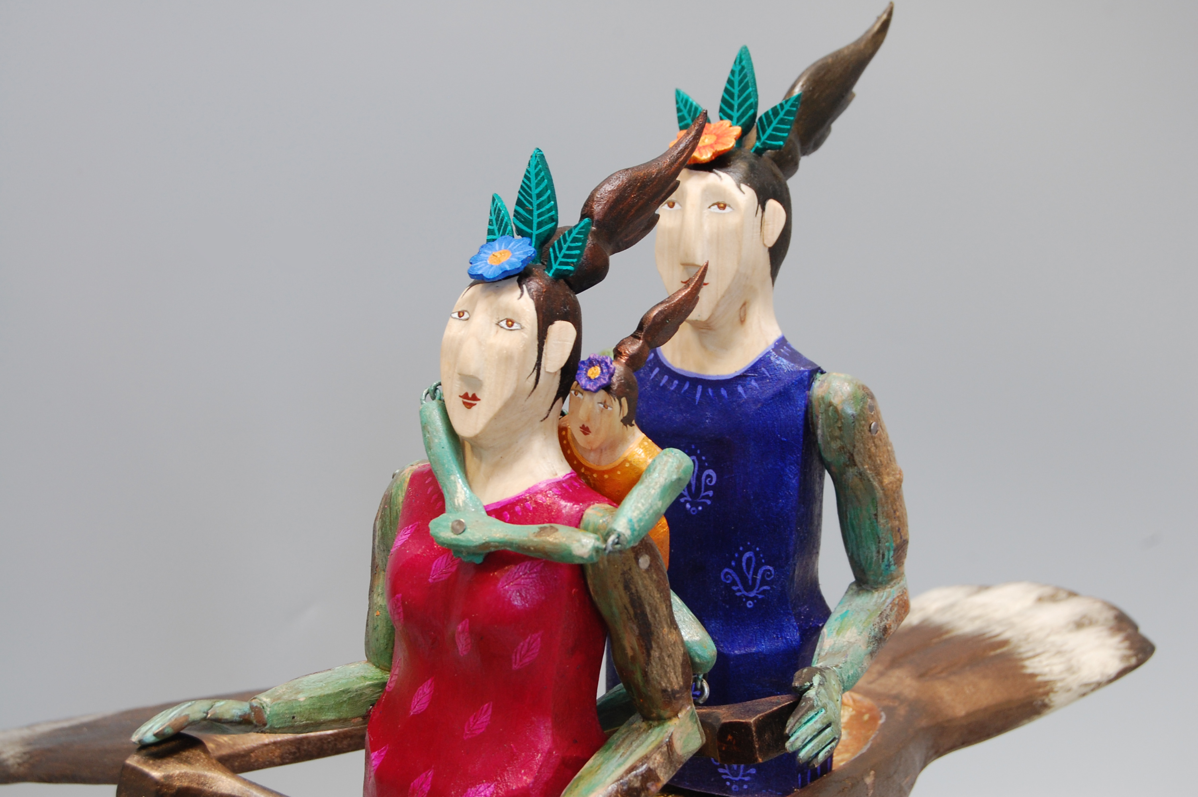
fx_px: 2394
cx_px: 599
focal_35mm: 72
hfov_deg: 28.1
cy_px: 398
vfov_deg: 18.9
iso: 400
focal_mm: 48
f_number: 5.6
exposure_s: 1/15
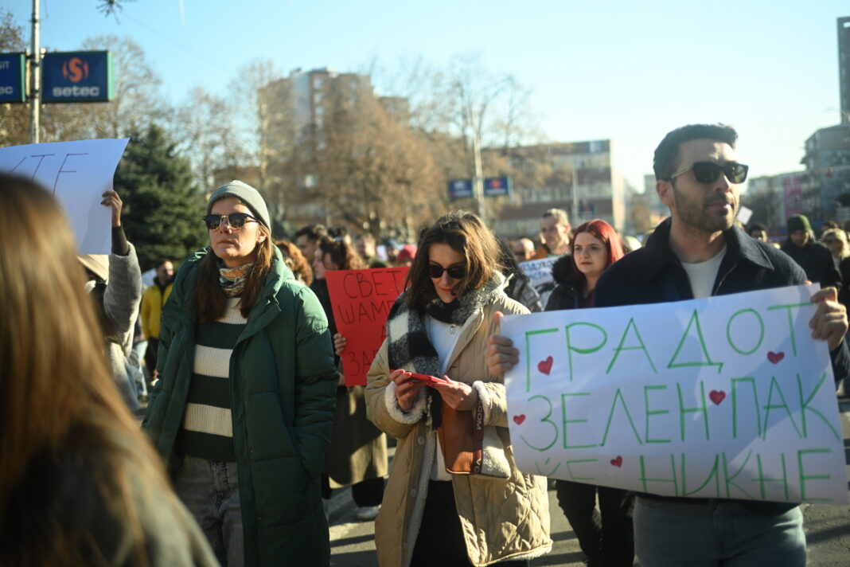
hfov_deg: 48.5
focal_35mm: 40
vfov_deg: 33.4
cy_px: 284
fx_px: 944
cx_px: 425
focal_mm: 40
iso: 200
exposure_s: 1/3200
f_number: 2
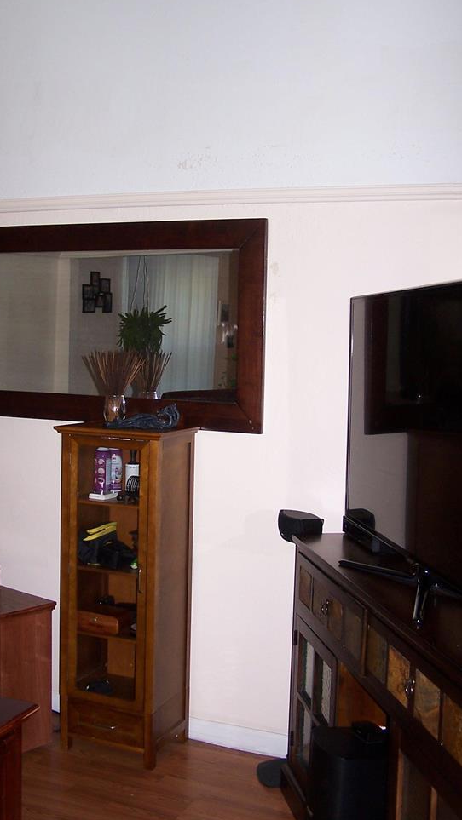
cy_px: 386
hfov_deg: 27.1
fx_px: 958
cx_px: 191
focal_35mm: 44
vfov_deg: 46.4
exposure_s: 1/60
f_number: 2.8
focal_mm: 6.3
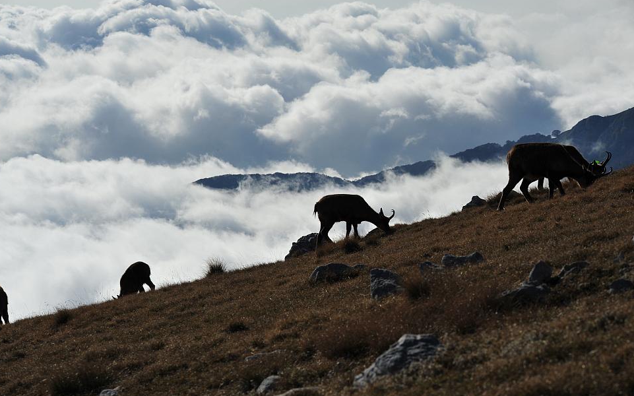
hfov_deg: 13.2
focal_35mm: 159
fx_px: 2746
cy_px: 212
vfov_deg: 8.2
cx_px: 310
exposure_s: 1/800
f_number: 14
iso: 250
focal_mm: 150
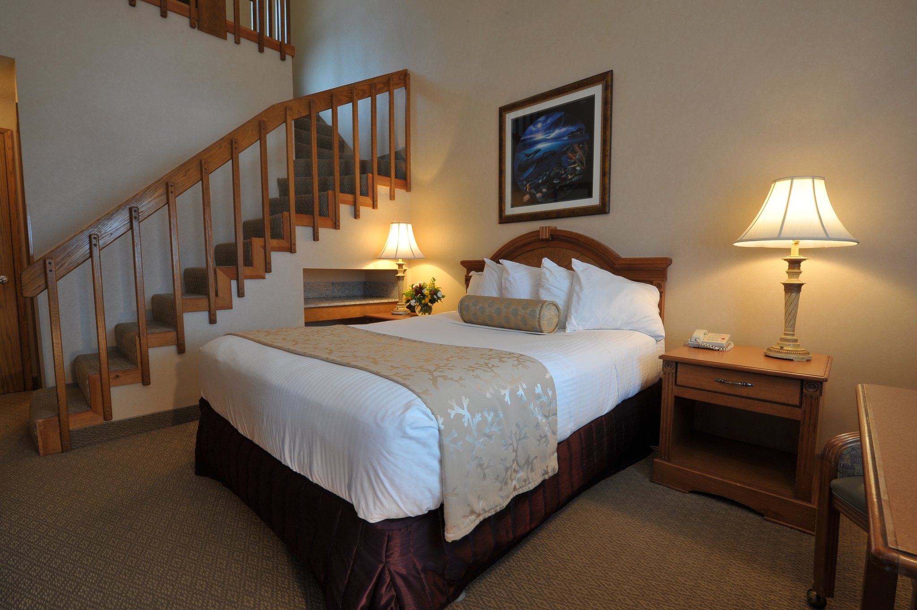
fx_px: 407
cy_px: 305
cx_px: 458
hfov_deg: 96.8
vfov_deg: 73.7
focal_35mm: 16
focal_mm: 16
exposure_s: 1
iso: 200
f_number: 16
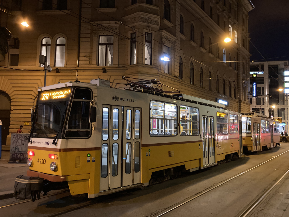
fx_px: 234
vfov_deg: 49.7
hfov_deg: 63.4
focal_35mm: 28
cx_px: 144
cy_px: 108
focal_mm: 3.99
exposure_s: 1/20
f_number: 1.8
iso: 640
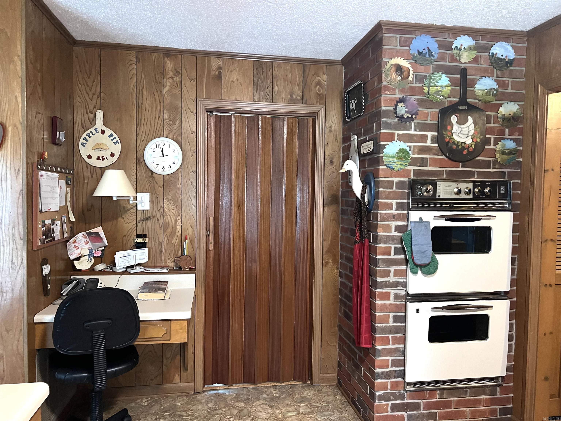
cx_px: 280
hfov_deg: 67.3
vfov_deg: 53.1
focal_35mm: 26
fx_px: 421
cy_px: 210
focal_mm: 5.7
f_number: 1.5
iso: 500
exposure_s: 1/40
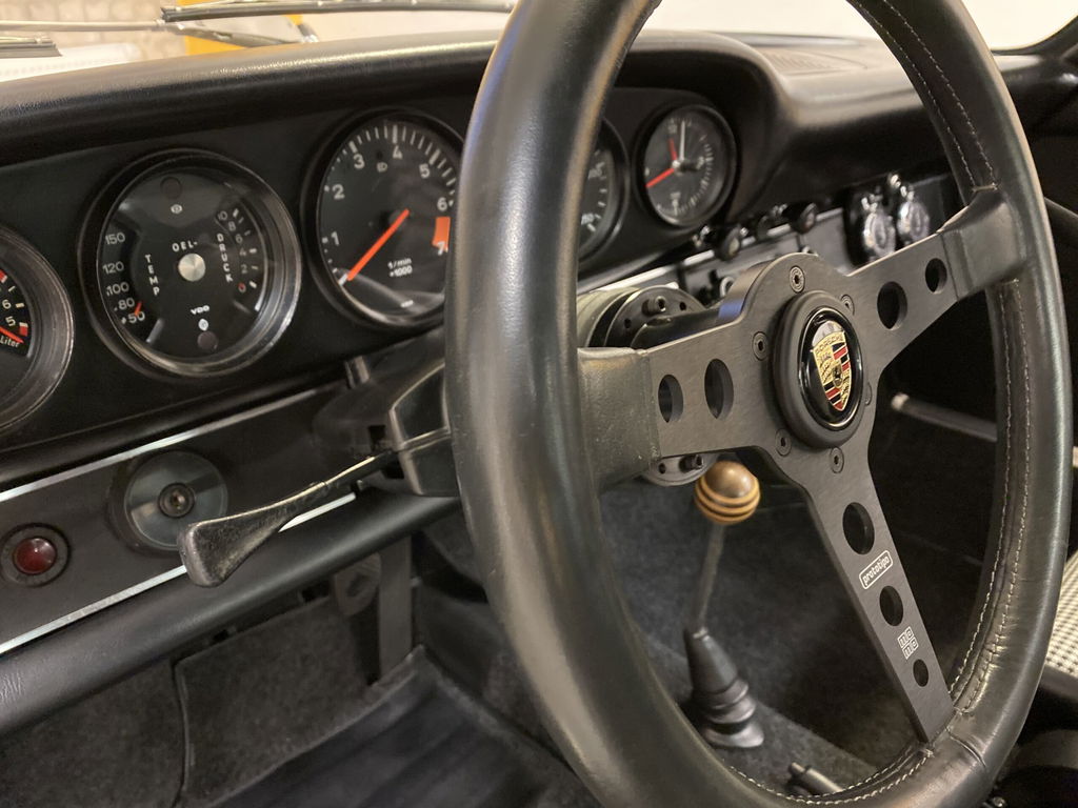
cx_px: 539
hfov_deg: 67.3
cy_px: 404
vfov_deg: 53.1
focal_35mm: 26
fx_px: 810
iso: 800
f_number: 1.8
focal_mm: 4.25
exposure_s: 1/25
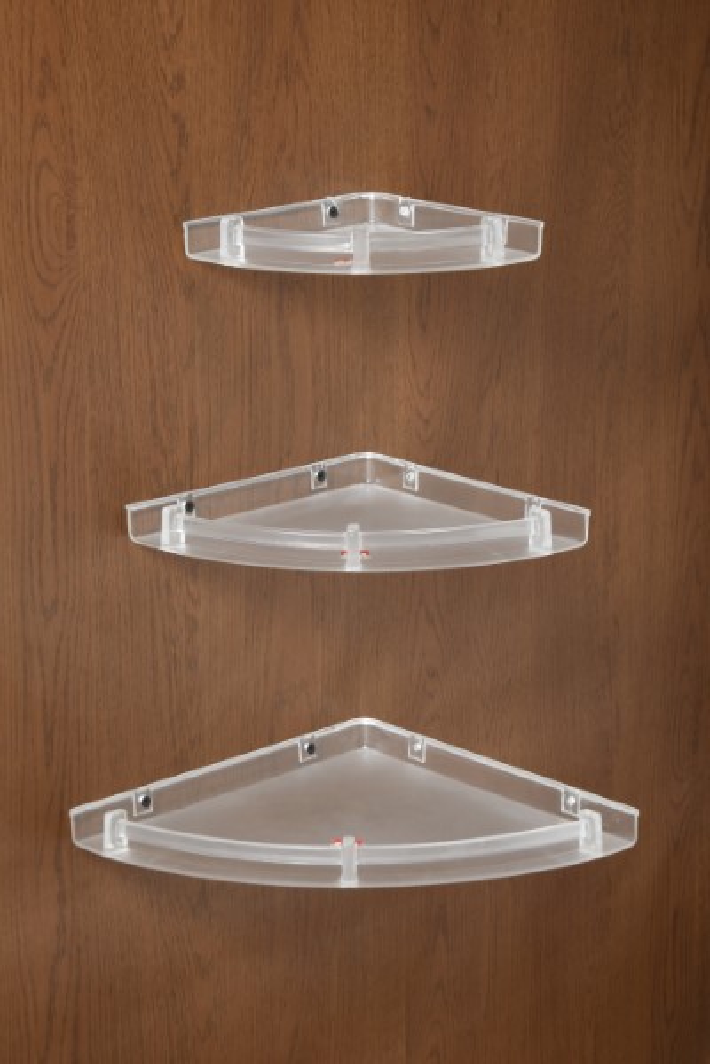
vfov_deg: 21.9
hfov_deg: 14.7
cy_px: 532
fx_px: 2751
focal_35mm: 93
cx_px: 355
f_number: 16
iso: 250
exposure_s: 1/50
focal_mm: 62
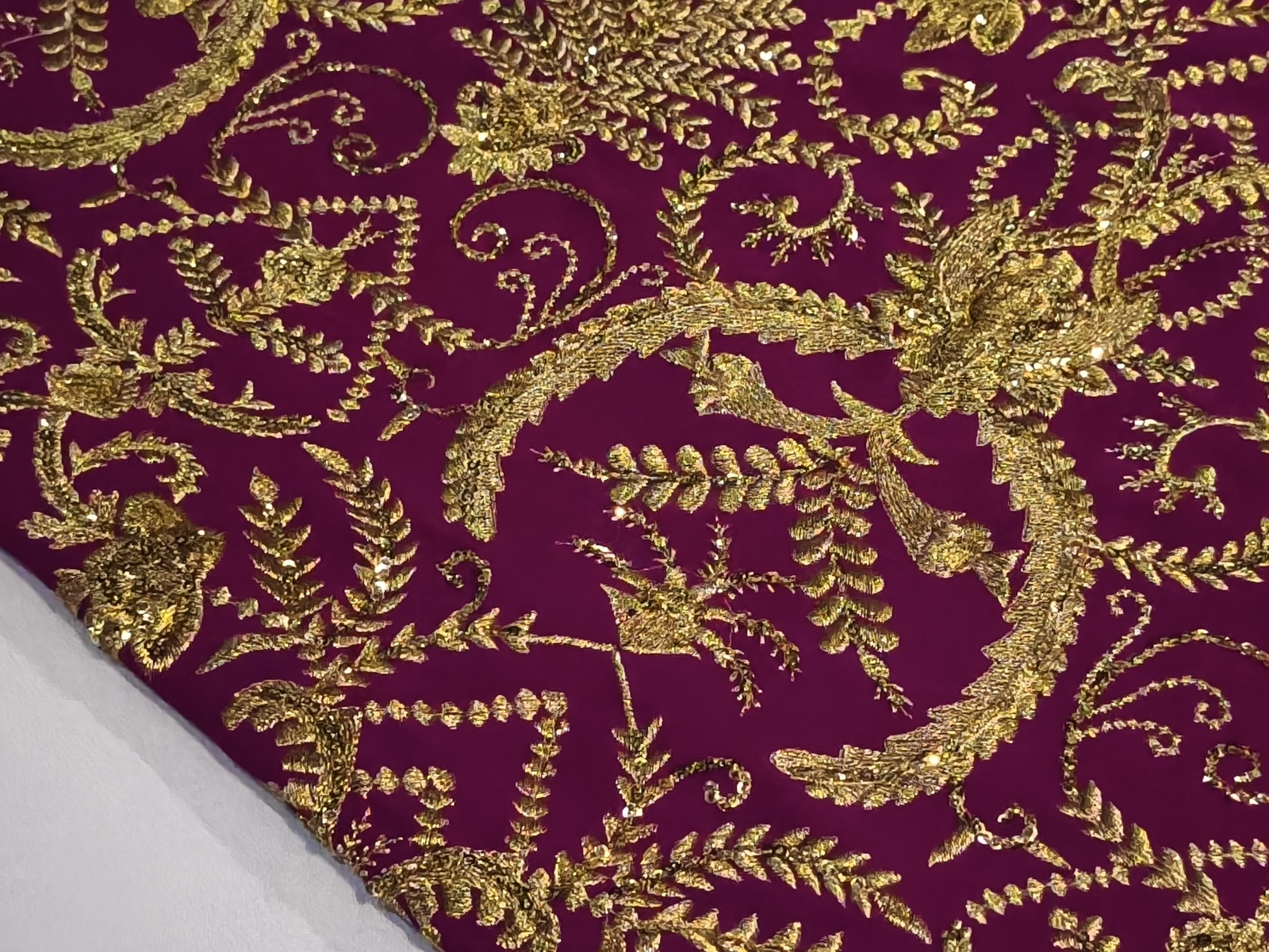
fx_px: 2346
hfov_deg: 30.3
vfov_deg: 22.9
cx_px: 634
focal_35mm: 64
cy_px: 476
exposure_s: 1/6400
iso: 5000
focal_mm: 6.57
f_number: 1.6
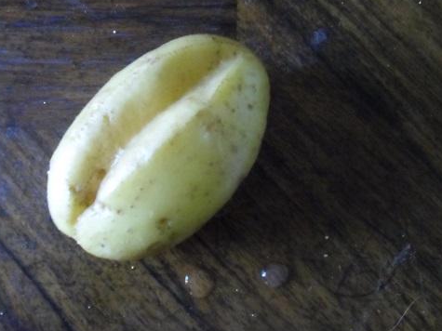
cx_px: 167
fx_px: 613
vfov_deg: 30.2
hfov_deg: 39.4
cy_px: 132
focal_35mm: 48
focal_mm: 6.9
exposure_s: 1/15
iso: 800
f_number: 3.9
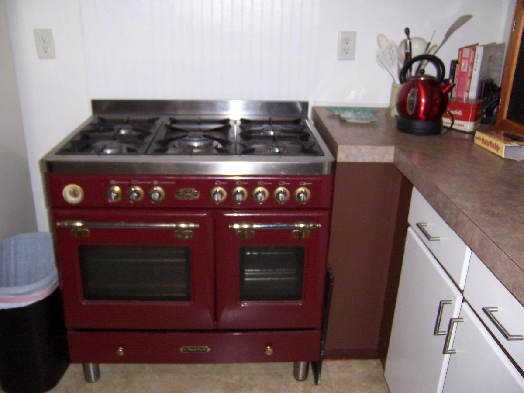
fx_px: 500
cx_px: 262
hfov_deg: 55.4
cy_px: 196
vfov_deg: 42.9
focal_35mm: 33
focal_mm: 5.5
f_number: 2.8
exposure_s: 1/60
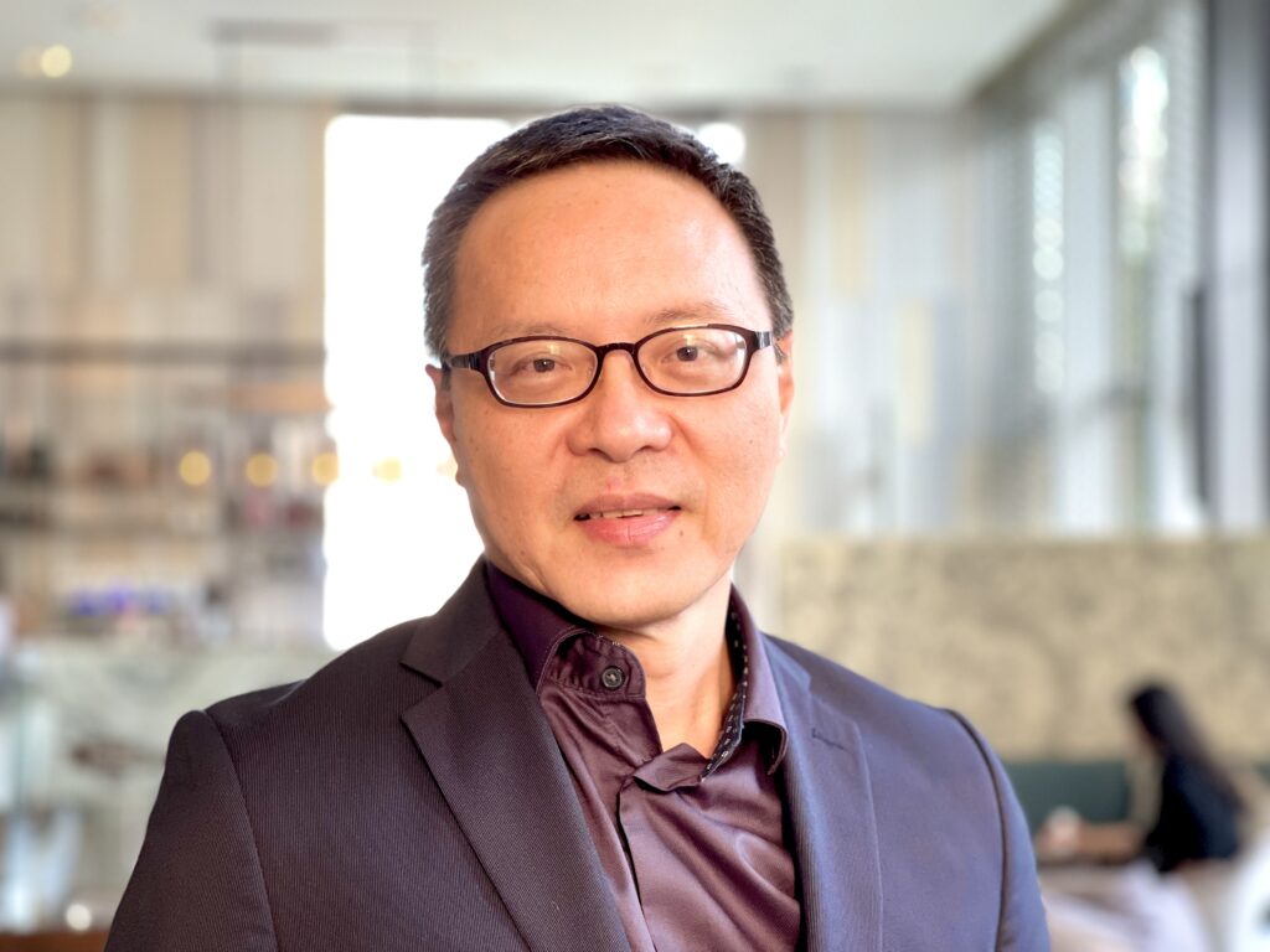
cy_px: 476
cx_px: 635
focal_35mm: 64
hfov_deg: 30.3
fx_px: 2348
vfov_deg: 22.9
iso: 160
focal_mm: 7.5
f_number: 2.2
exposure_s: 1/50
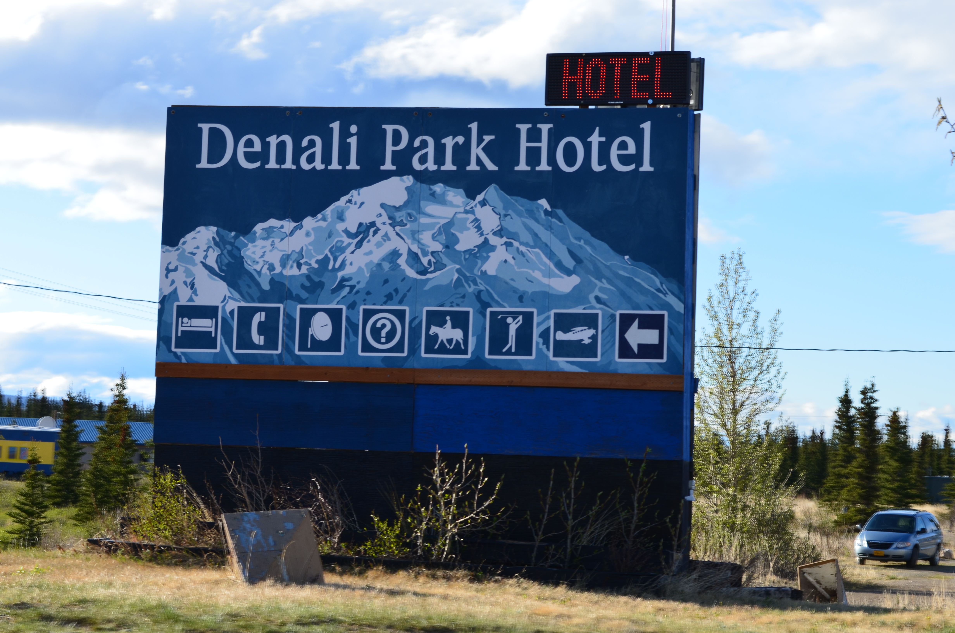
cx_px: 478
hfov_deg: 24.7
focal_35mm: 82
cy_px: 316
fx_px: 2184
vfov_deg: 16.5
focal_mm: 55
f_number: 11
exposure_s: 1/125
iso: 180
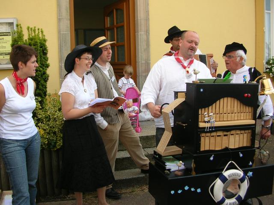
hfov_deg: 52.6
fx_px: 277
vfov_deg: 40.7
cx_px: 137
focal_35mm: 35
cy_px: 102
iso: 50
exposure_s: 1/230
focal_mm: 5.8
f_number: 2.8
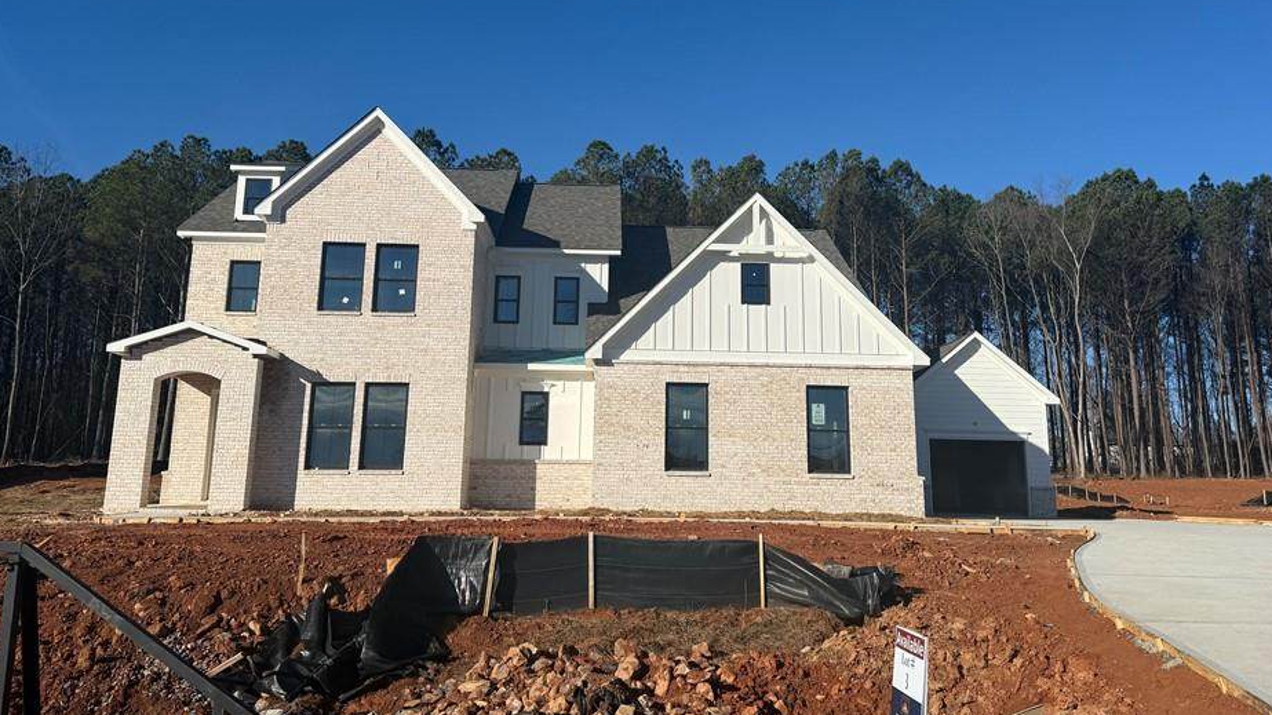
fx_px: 978
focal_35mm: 29
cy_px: 292
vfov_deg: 40.0
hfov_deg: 66.0
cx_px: 663
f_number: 1.78
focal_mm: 6.76
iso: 80
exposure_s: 1/7353
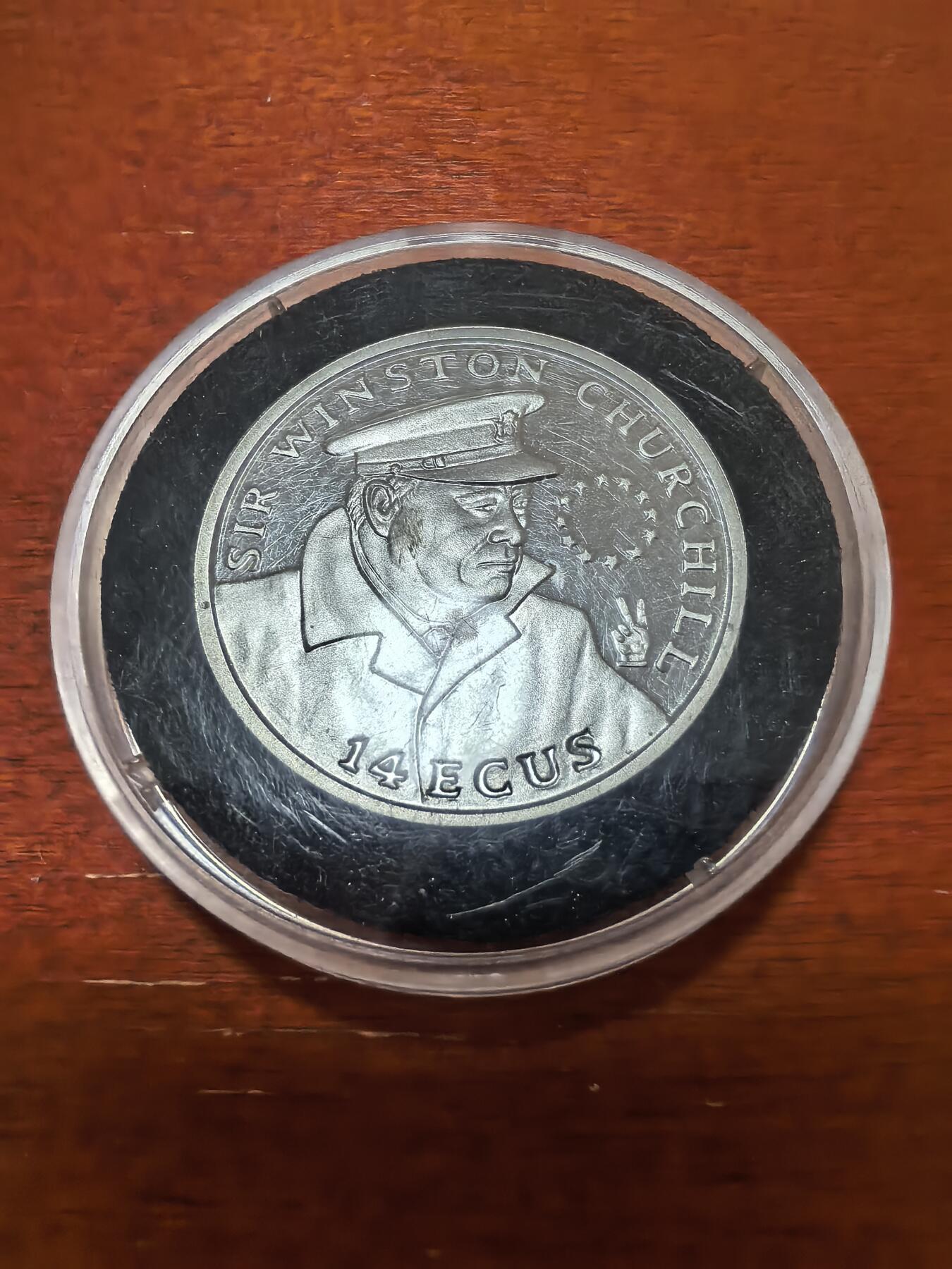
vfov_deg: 71.6
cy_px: 634
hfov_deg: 56.8
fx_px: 880
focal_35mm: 24
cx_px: 476
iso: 160
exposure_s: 1/50
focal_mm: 1.68
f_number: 2.2
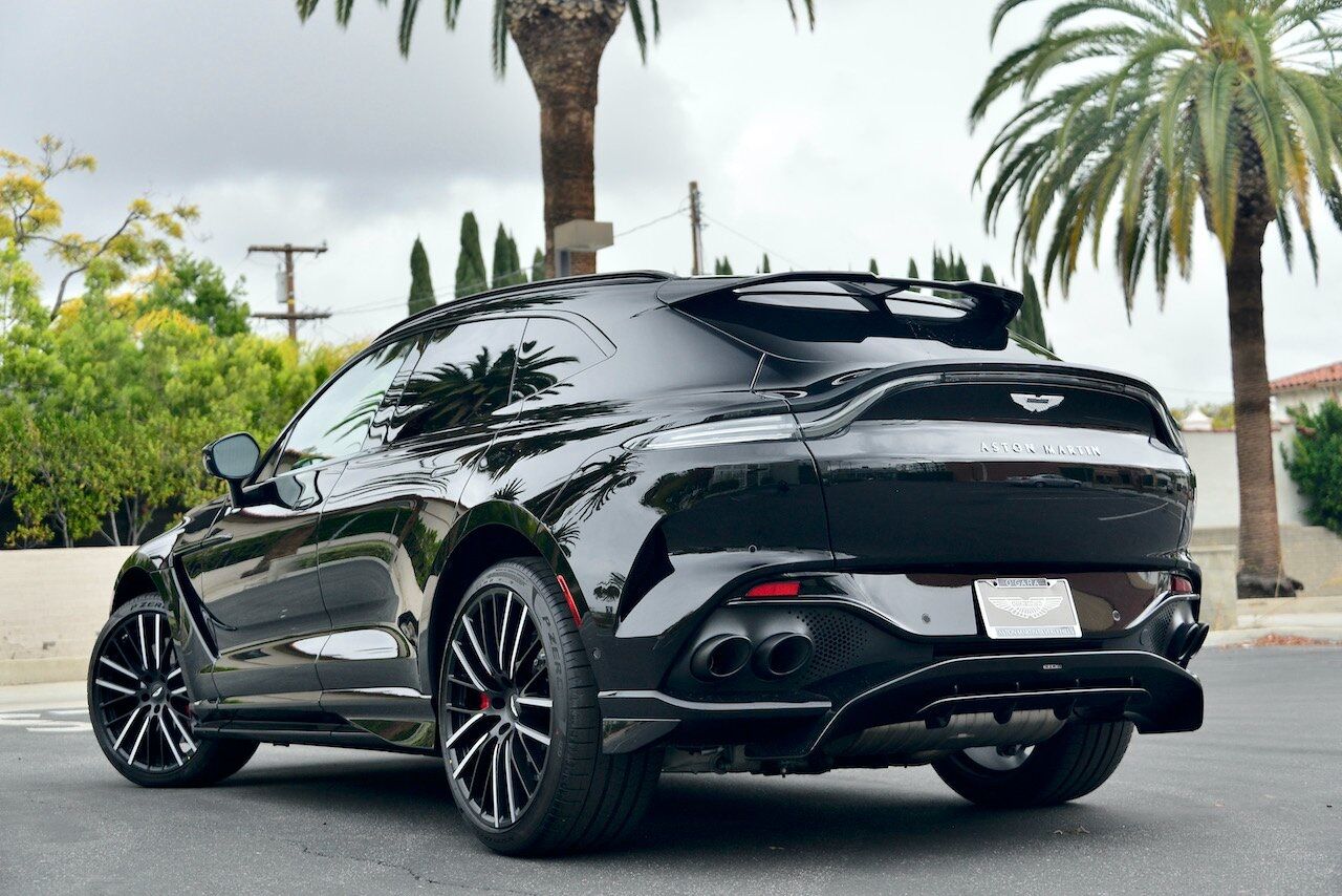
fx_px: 1864
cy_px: 448
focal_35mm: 50
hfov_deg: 39.6
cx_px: 671
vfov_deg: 27.0
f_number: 4.5
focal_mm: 50
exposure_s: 1/500
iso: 640
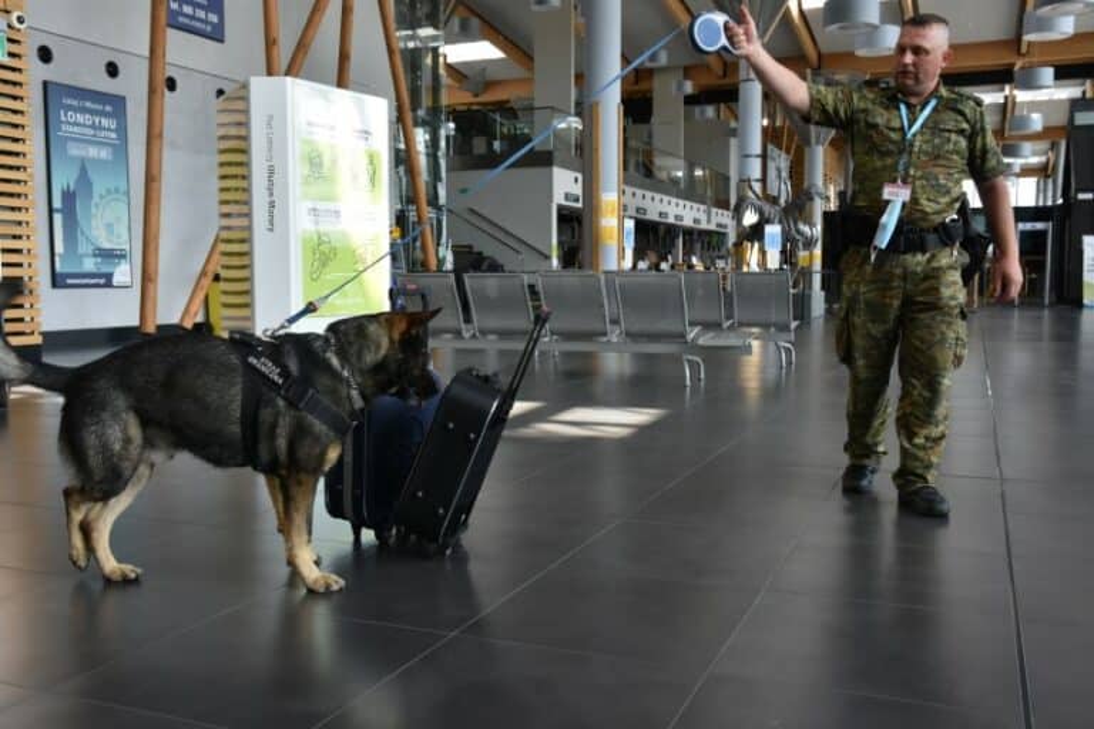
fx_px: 1003
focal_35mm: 33
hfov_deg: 57.2
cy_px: 364
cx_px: 547
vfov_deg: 40.0
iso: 400
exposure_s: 1/100
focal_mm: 22
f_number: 5
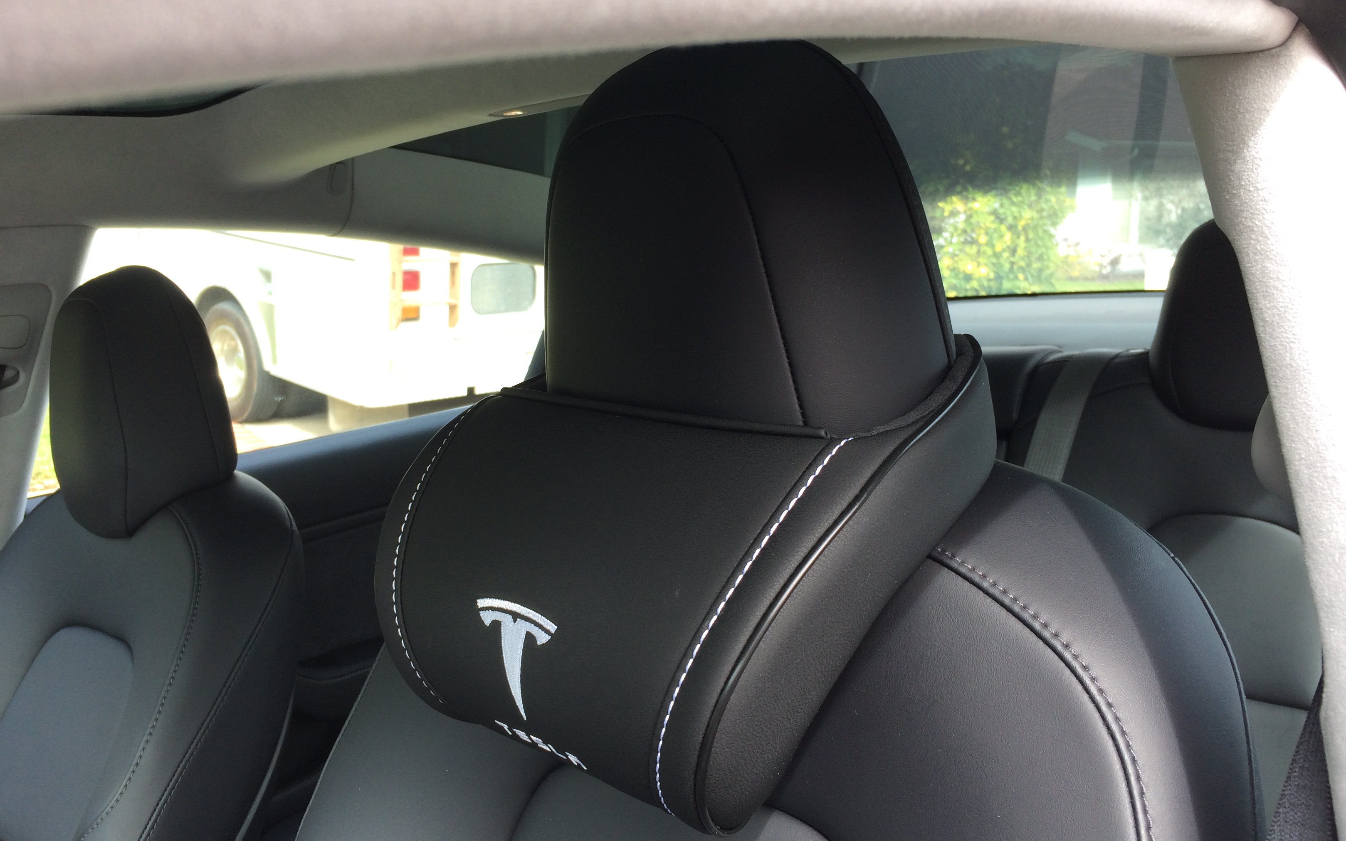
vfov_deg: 40.6
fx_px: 1137
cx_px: 670
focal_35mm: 31
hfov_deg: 61.2
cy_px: 434
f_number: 2.2
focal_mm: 4.15
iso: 32
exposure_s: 1/158
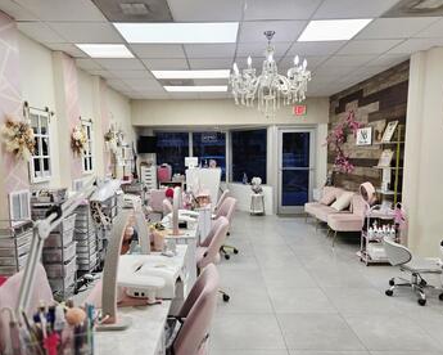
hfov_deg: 66.0
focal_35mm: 26
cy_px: 192
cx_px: 214
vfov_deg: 54.9
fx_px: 341
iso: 25
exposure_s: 1/169
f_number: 1.8
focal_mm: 5.4
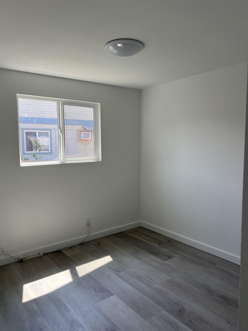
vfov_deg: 67.3
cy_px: 166
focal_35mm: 26
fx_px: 248
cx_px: 124
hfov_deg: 53.1
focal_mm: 5.7
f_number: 1.5
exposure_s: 1/345
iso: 50
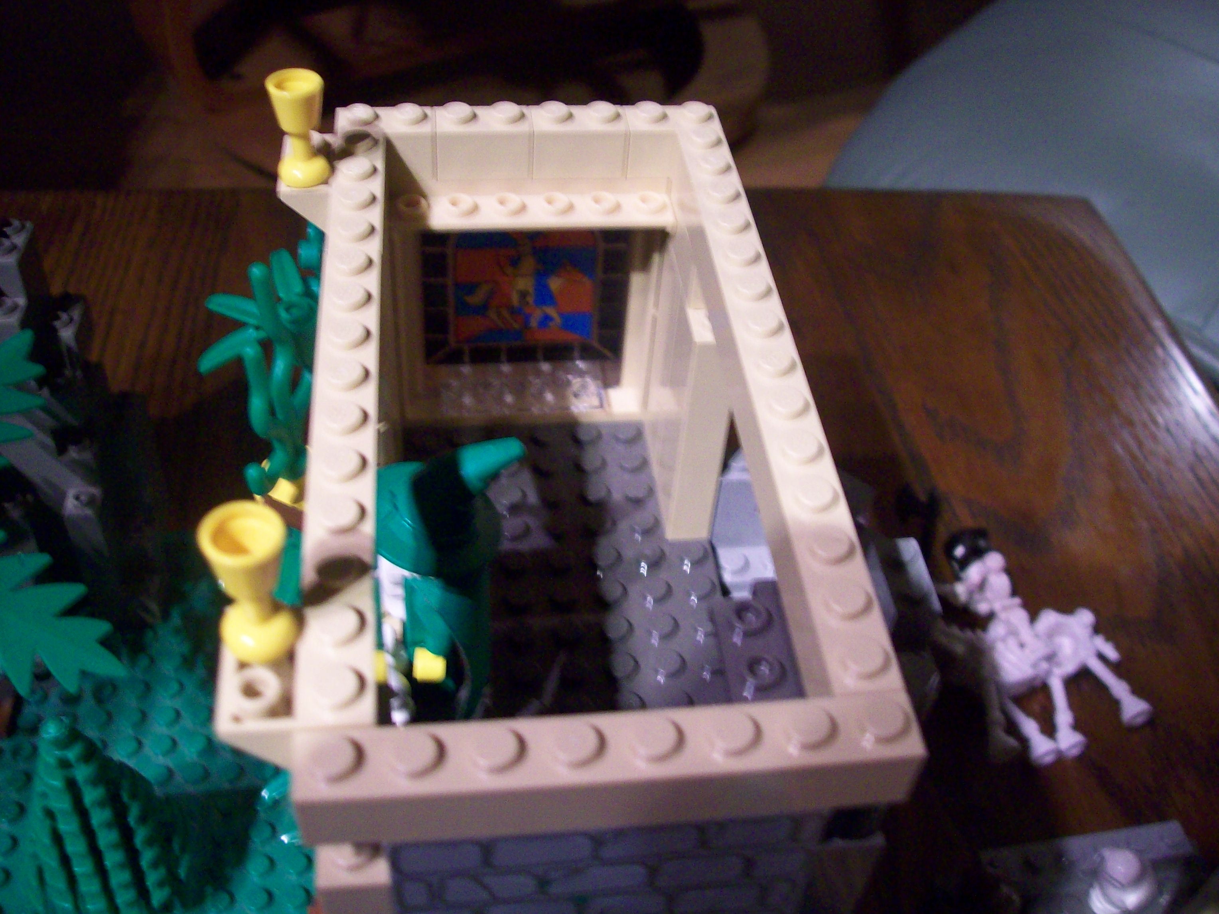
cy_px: 457
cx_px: 610
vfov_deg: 39.7
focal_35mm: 36
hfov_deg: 51.4
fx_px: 1268
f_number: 2.7
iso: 200
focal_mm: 6
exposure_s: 1/8
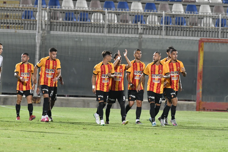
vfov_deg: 2.5
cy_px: 77
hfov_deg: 3.7
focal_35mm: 553
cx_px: 114
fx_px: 3502
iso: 4500
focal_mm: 360
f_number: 5.6
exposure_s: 1/640
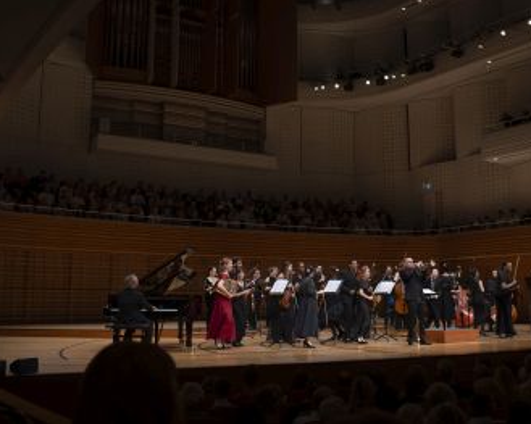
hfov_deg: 45.7
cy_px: 210
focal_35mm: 40
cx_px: 292
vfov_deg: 37.3
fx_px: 628
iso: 1600
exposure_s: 1/200
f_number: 5.6
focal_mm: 35
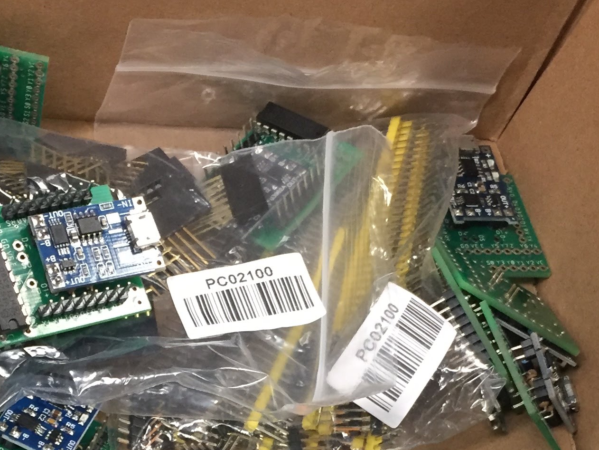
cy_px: 521
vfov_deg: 18.7
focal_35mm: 75
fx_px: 1298
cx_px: 232
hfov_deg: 25.9
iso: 160
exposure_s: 1/30
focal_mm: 4.15
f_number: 2.2
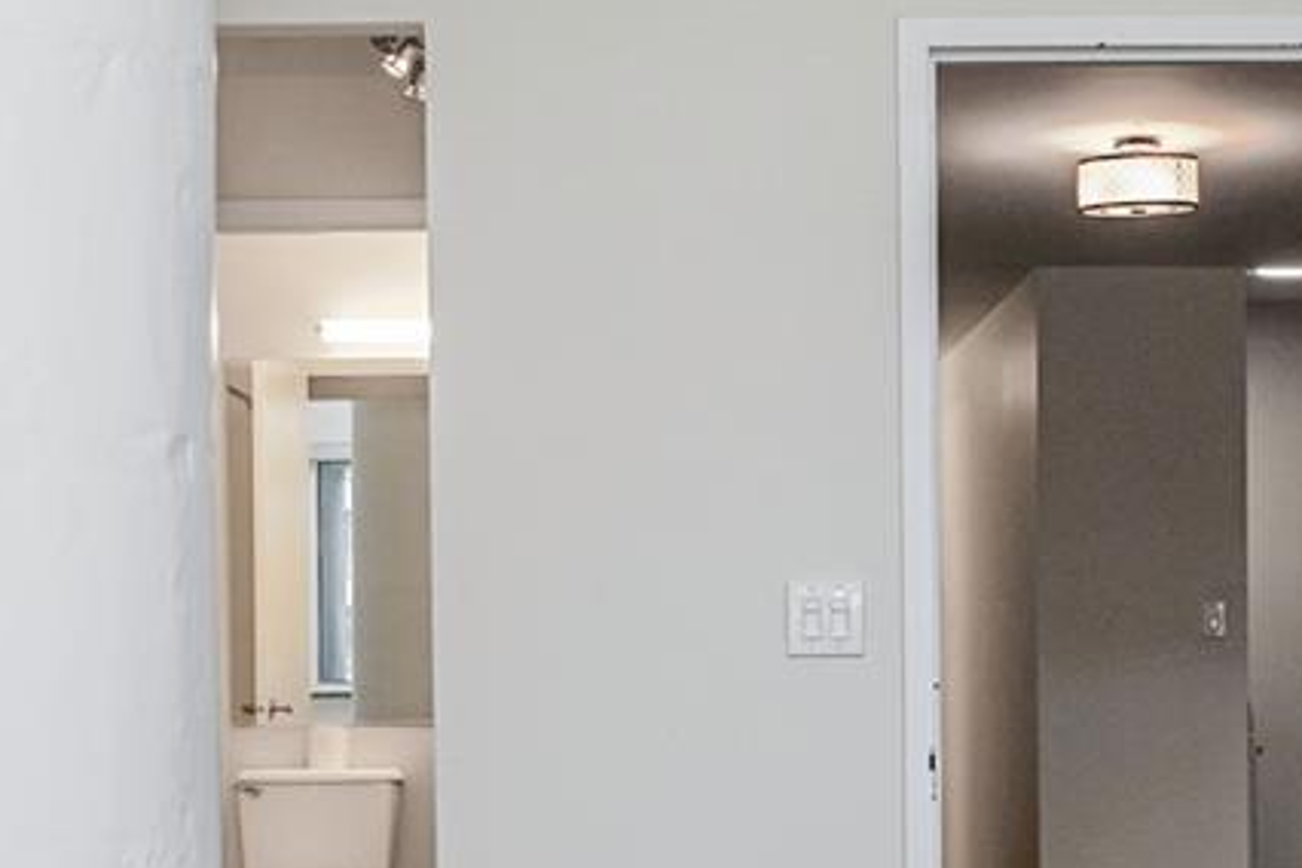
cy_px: 686
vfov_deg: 17.6
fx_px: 2785
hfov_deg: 26.3
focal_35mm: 77
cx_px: 660
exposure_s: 1/40
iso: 100
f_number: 4.5
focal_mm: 16
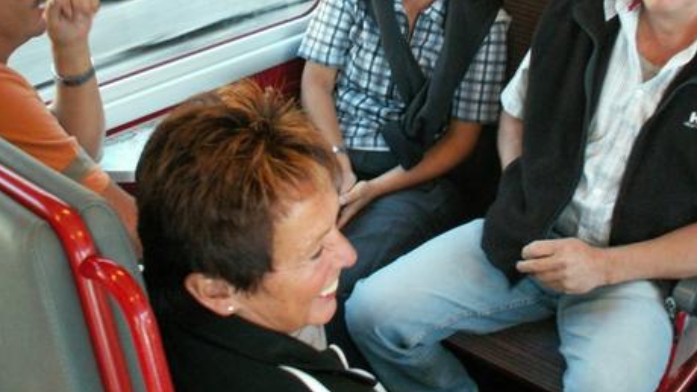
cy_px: 45
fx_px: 980
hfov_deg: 39.2
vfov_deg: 22.2
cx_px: 361
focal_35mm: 53
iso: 160
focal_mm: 5.86
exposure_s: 1/25
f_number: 2.8
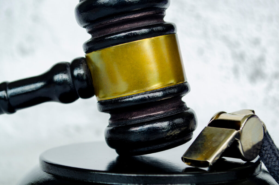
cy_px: 92
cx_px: 140
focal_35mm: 78
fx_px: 603
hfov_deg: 26.0
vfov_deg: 17.4
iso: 100
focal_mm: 52
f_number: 8
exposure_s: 1/10
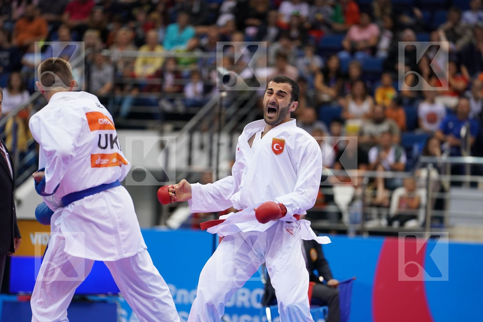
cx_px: 242
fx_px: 2683
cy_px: 161
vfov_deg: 6.9
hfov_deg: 10.3
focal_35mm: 200
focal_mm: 200
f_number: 2.8
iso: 1600
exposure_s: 1/1000
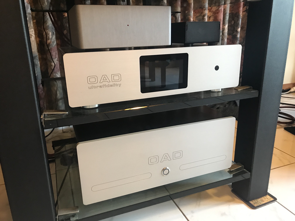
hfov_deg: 63.4
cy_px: 110
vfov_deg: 49.7
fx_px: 239
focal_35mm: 28
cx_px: 148
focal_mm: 3.99
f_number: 1.8
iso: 100
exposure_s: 1/11
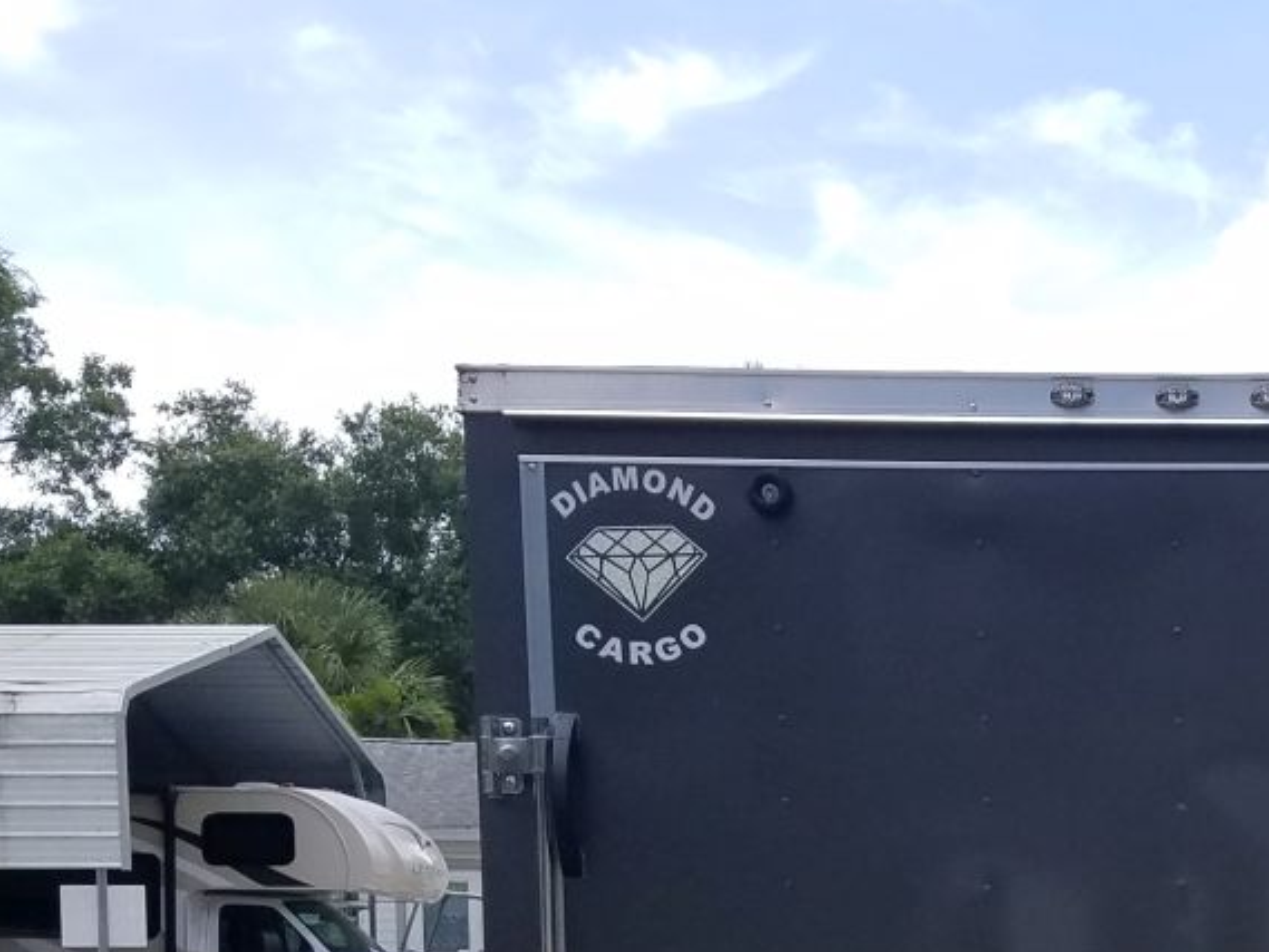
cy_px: 1079
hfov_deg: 28.5
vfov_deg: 21.6
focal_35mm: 64
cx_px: 1251
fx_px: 2347
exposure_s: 1/1404
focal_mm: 4.2
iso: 50
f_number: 1.7
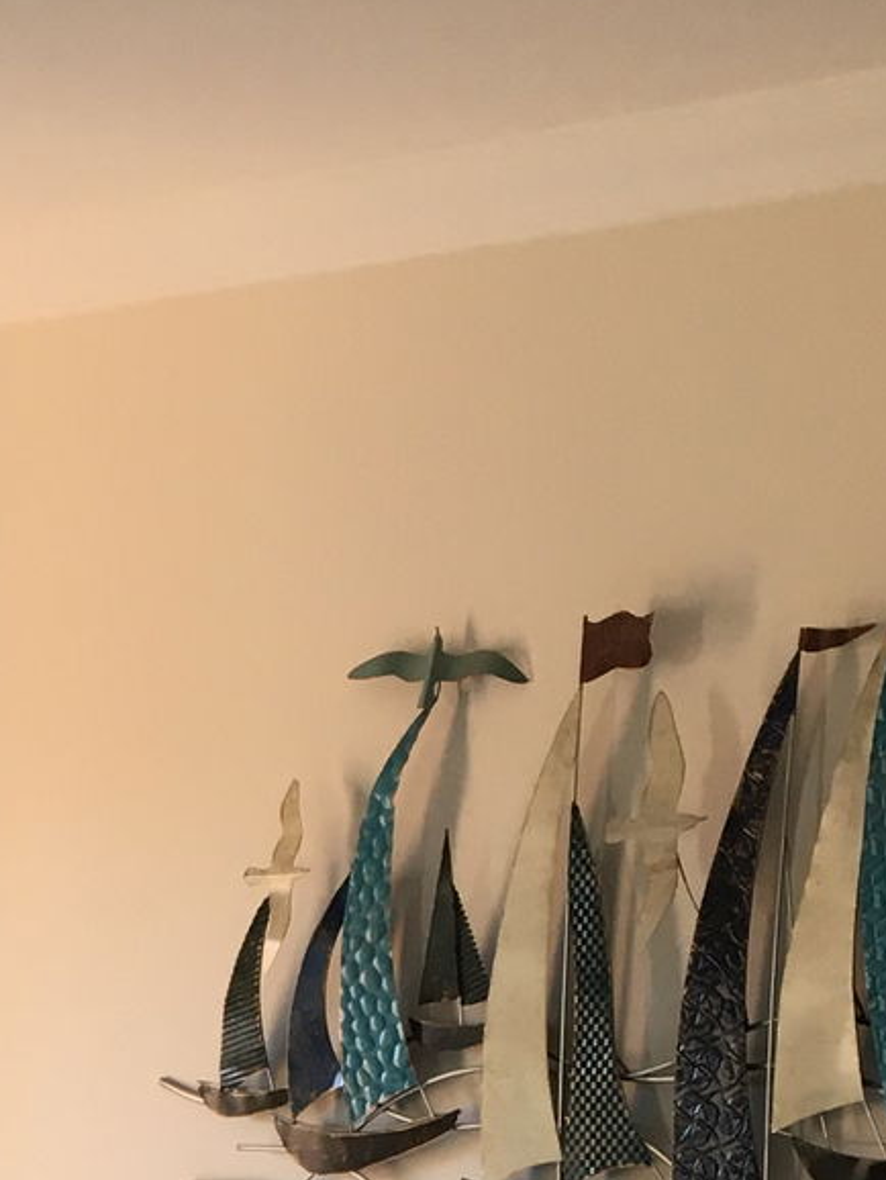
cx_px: -212
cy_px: 1824
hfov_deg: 13.4
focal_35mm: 107
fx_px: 3649
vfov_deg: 16.5
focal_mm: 4.15
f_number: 2.2
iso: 32
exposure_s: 1/33
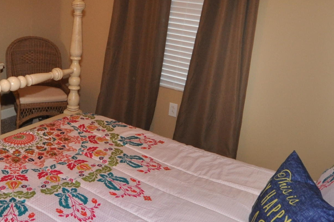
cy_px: 92
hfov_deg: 51.1
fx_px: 343
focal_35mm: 37
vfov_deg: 35.8
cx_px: 115
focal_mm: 10
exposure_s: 1/60
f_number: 4
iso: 800
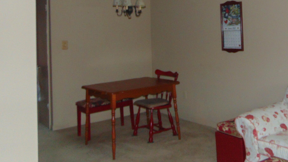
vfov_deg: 26.0
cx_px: 180
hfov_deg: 45.1
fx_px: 344
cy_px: 32
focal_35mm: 45
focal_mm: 4.5
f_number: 3
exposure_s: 1/30
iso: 200
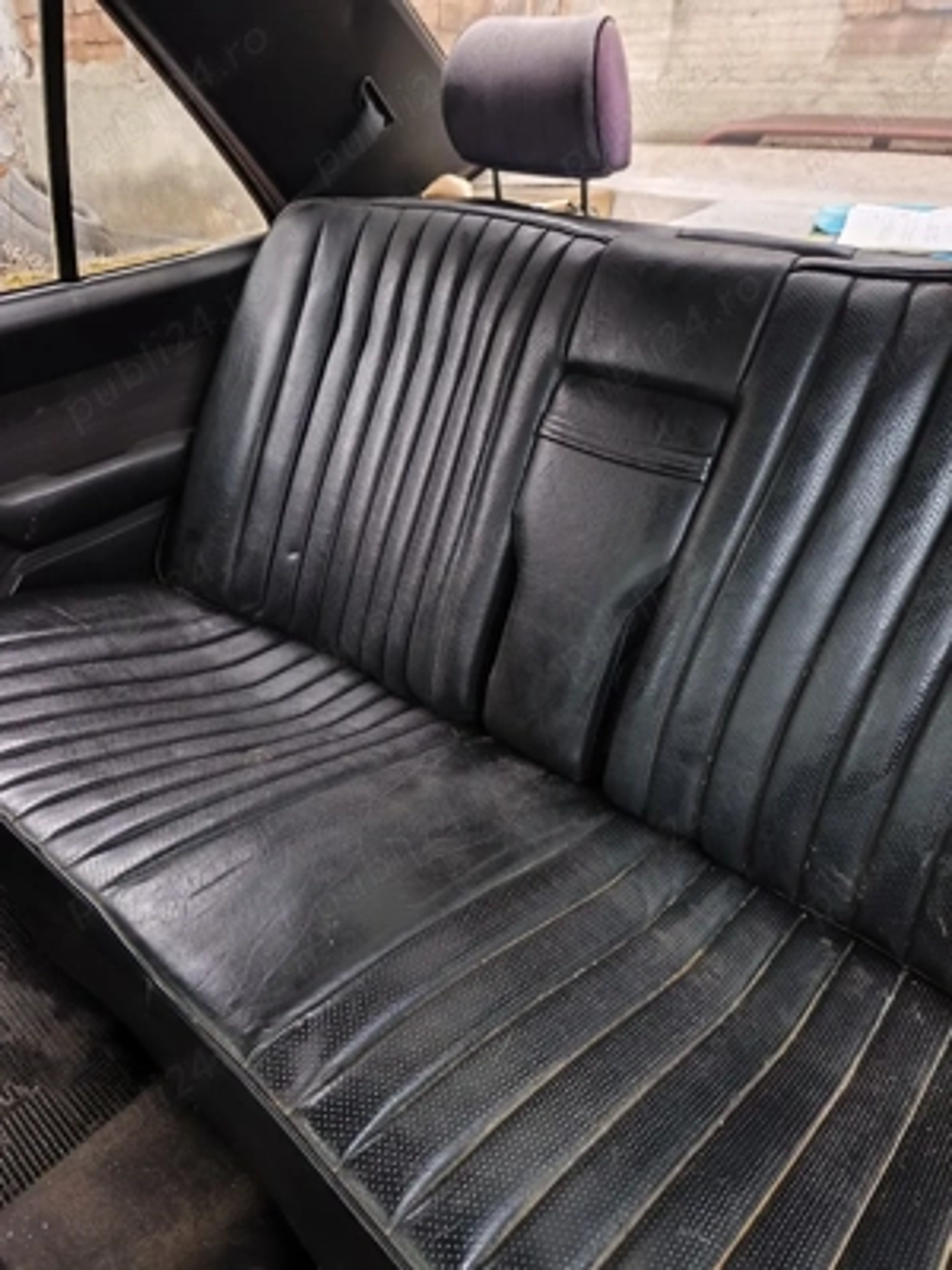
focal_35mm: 23
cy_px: 635
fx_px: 843
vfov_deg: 73.9
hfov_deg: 58.9
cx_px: 476
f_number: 1.65
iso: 4000
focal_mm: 6.18
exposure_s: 1/20
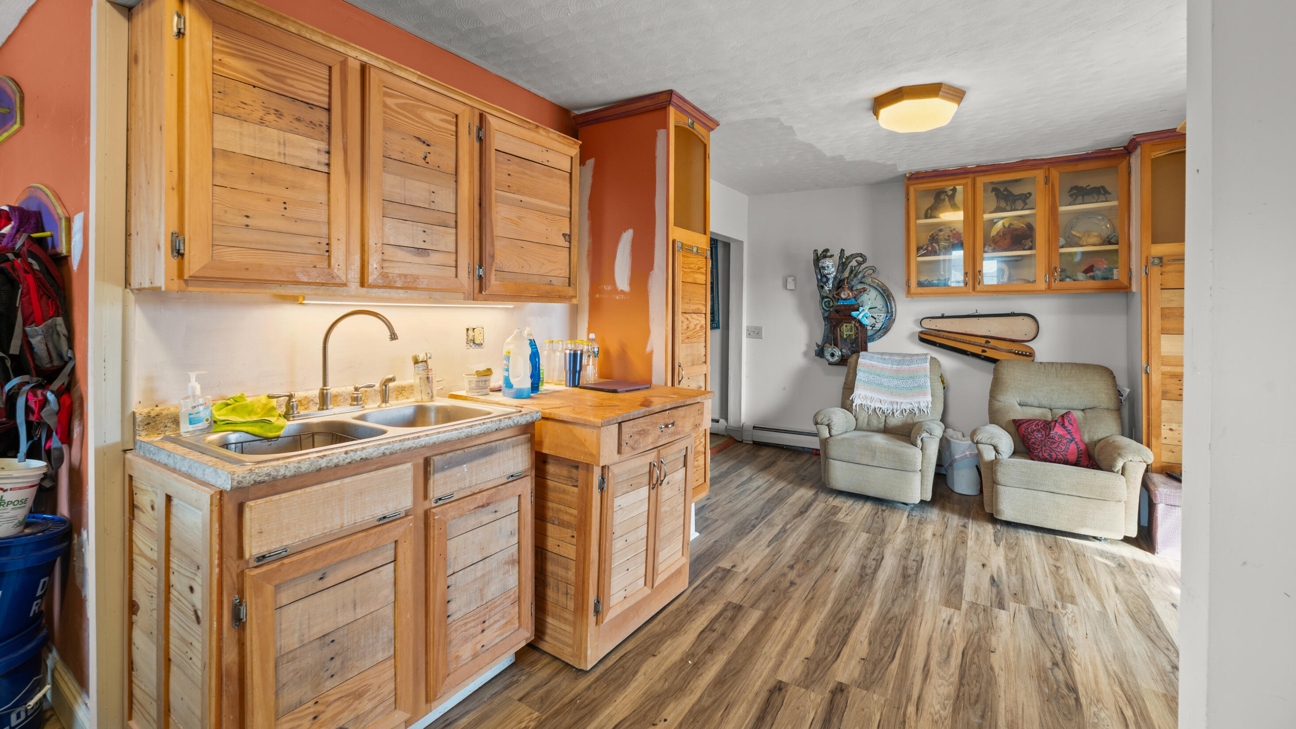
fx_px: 515
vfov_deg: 70.4
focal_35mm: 15
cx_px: 646
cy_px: 331
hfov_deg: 103.0
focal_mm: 14
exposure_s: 1/4
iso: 800
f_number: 8
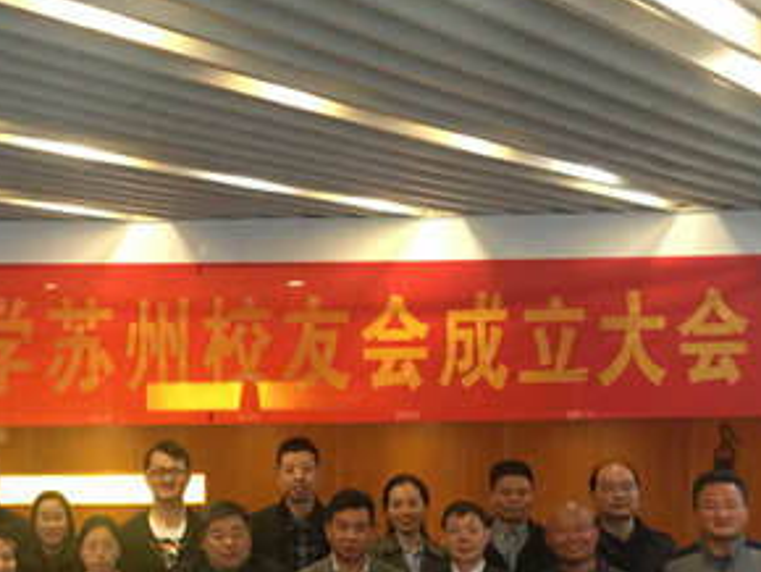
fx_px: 1320
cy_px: 514
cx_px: 73
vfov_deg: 23.8
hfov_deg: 30.7
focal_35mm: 60
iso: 125
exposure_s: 1/10
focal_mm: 4.15
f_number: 2.2
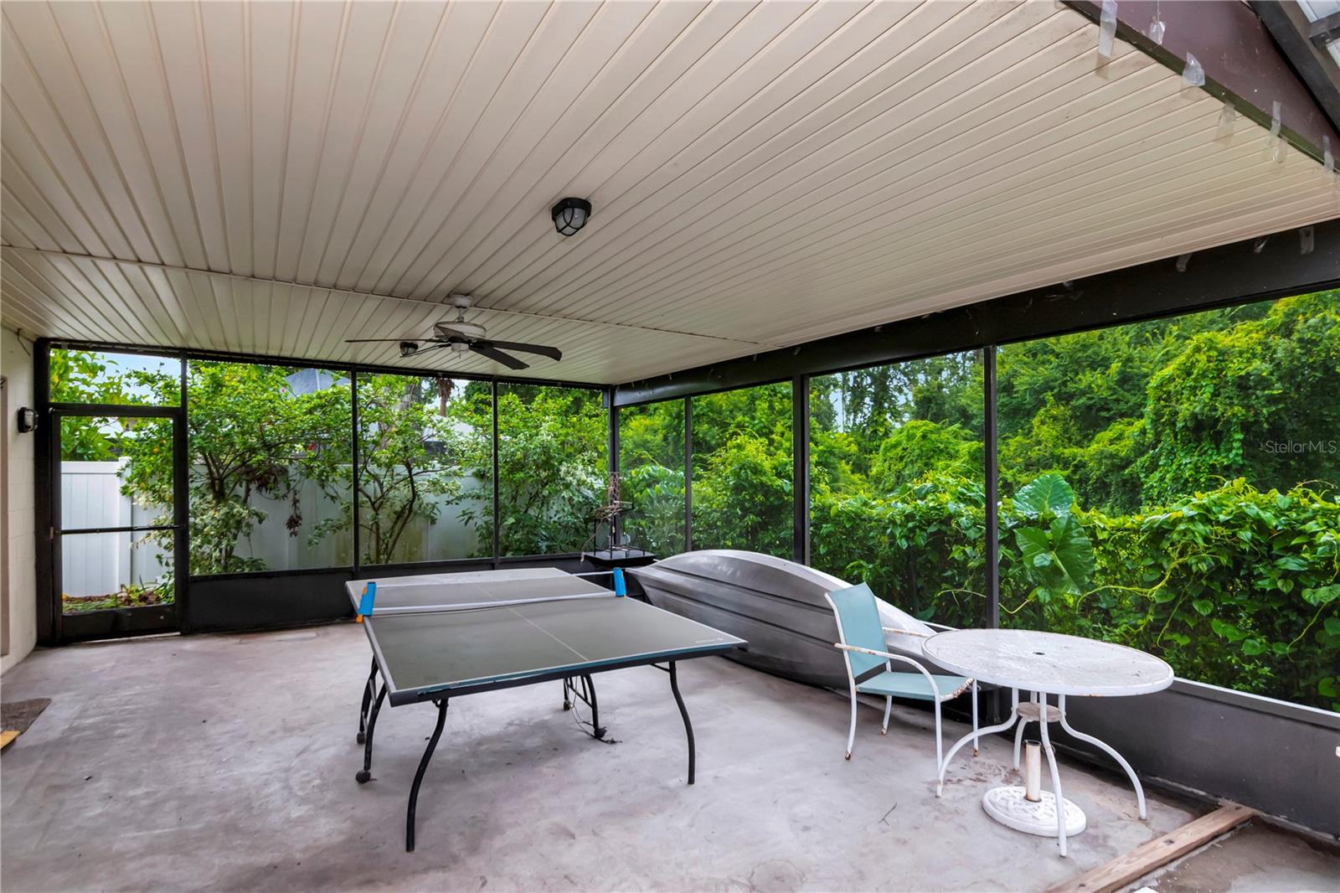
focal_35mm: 18
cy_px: 446
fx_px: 670
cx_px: 670
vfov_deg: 67.4
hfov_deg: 90.0
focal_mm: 12
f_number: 7.1
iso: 800
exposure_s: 1/50
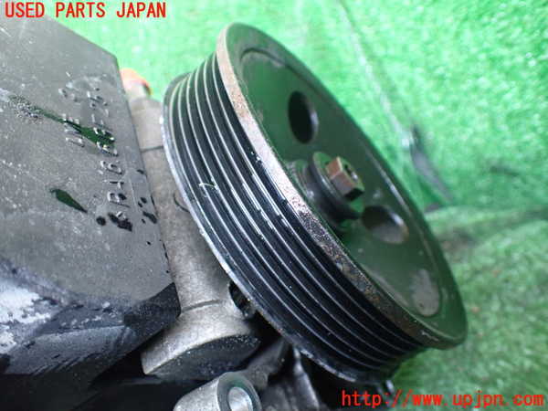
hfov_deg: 60.0
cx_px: 274
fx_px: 475
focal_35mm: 30
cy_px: 206
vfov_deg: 46.8
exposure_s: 1/40
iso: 800
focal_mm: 5.4
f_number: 2.3
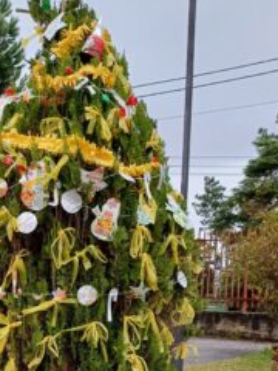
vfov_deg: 35.5
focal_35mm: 52
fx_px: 557
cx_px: 32
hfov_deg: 27.1
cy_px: 303
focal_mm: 4.65
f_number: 1.8
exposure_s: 1/150
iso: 50
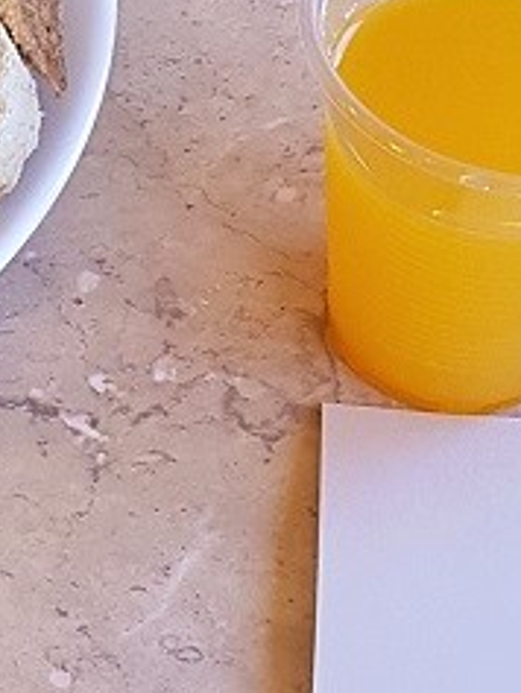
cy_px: 216
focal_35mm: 117
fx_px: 2346
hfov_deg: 12.1
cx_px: -246
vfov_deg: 16.8
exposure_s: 1/50
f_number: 1.7
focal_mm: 4.2
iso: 125
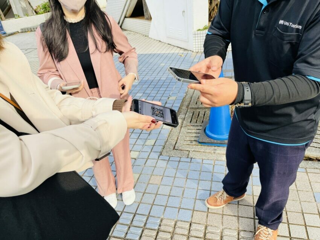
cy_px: 120
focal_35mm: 26
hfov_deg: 67.3
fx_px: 240
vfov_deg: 53.1
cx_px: 160
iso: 50
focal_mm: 5.1
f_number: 1.6
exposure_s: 1/421
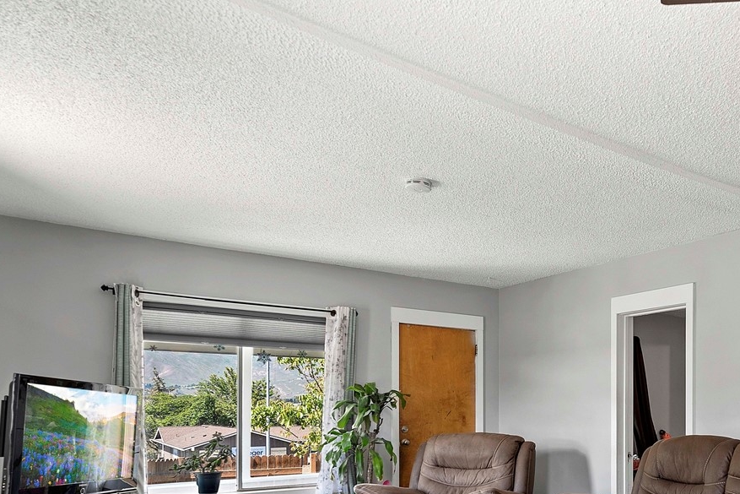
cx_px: 599
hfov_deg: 58.5
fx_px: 596
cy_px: 423
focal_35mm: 29
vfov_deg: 42.1
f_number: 7.1
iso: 200
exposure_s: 1/4
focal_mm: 15
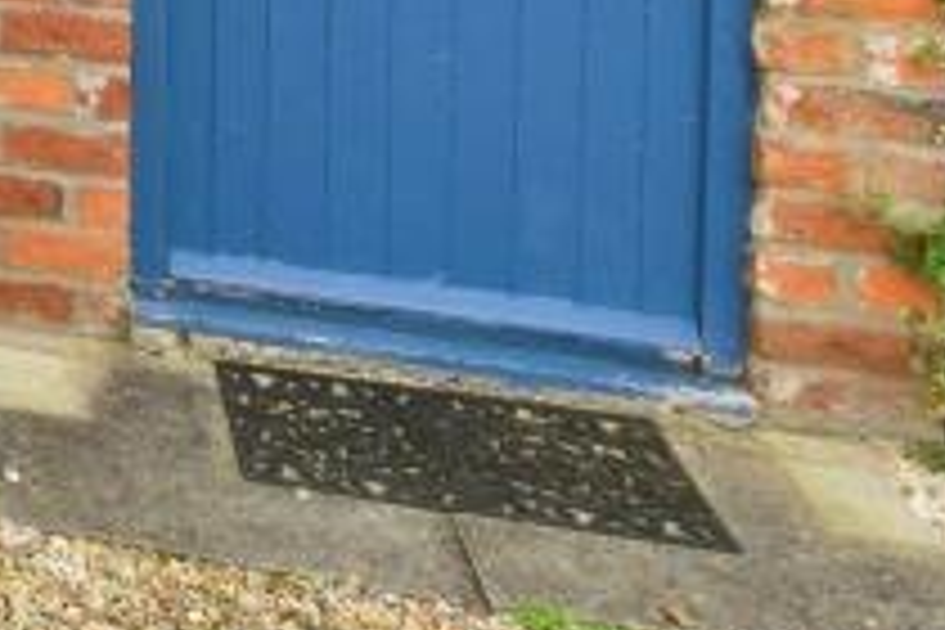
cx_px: -904
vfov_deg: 17.7
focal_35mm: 73
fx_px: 1916
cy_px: -142
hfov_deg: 18.7
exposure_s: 1/200
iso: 400
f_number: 7.1
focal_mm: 10
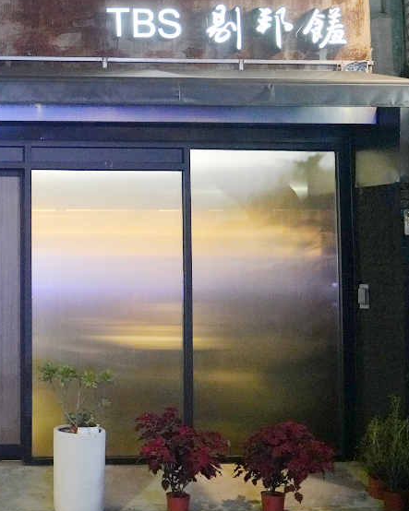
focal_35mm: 59
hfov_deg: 23.4
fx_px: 893
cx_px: -94
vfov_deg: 31.8
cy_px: 196
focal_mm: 29
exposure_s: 1/160
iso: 10000
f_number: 2.8
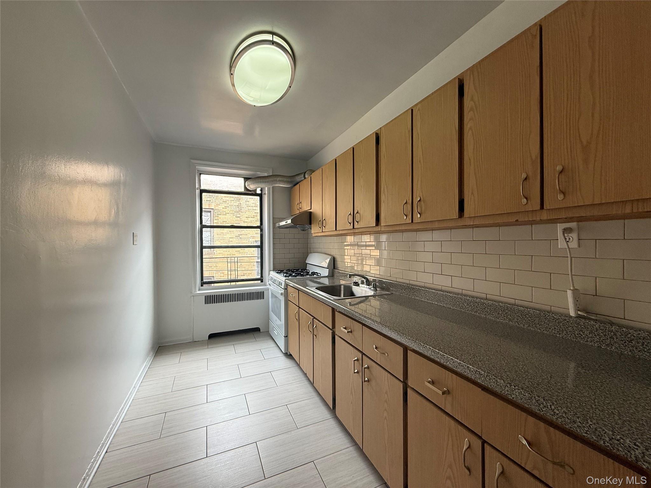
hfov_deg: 102.1
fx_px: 263
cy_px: 244
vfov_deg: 85.7
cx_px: 326
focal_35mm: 14
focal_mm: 2.22
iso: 125
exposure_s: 1/120
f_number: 2.2
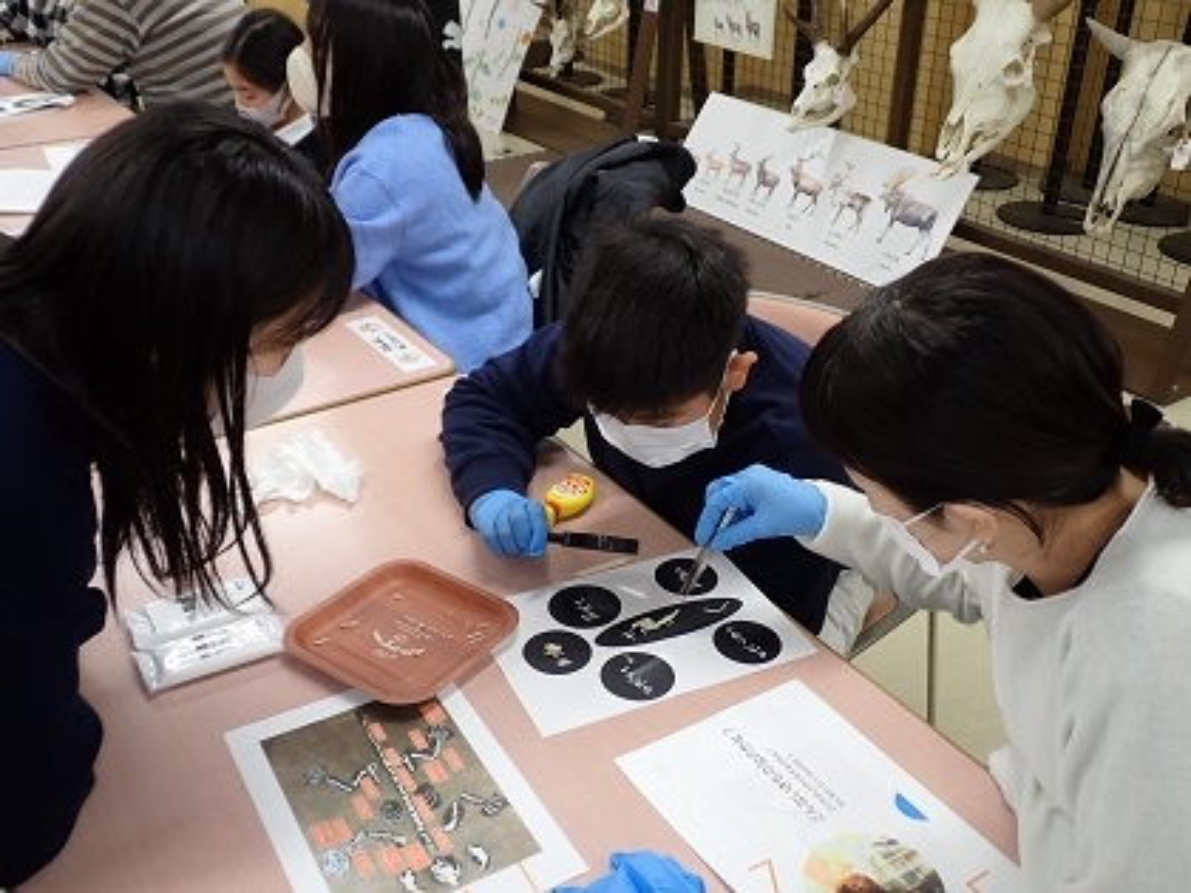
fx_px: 1239
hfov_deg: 51.4
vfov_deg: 39.7
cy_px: 446
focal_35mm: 36
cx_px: 596
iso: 200
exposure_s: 1/125
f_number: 2.5
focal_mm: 6.37
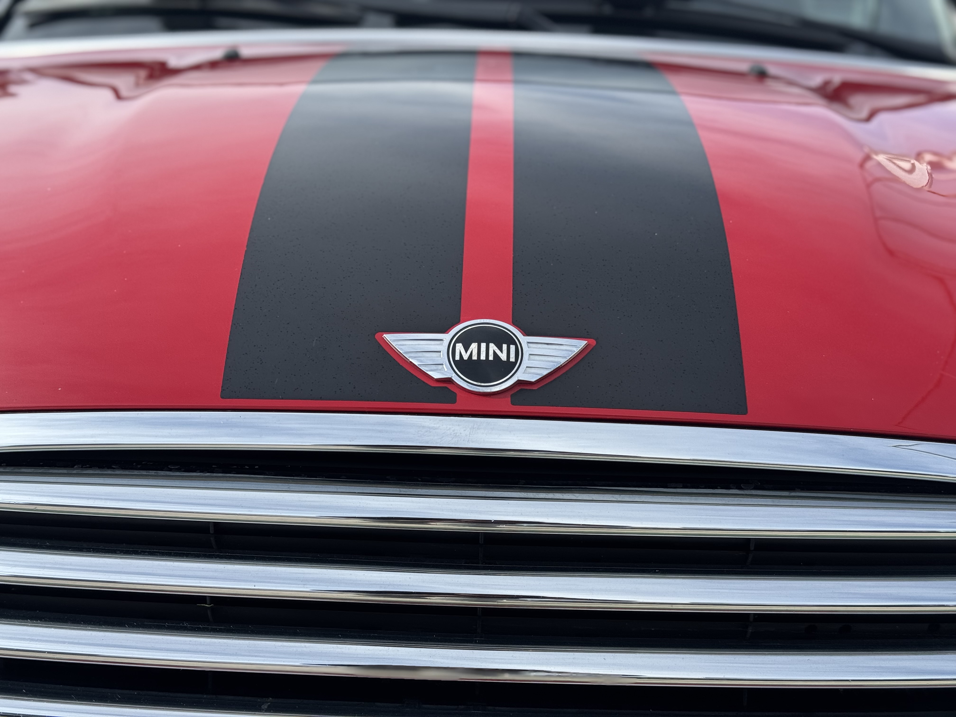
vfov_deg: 30.3
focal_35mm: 48
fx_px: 1326
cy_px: 358
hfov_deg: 39.7
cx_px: 478
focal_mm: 6.76
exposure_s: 1/2513
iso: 64
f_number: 1.78
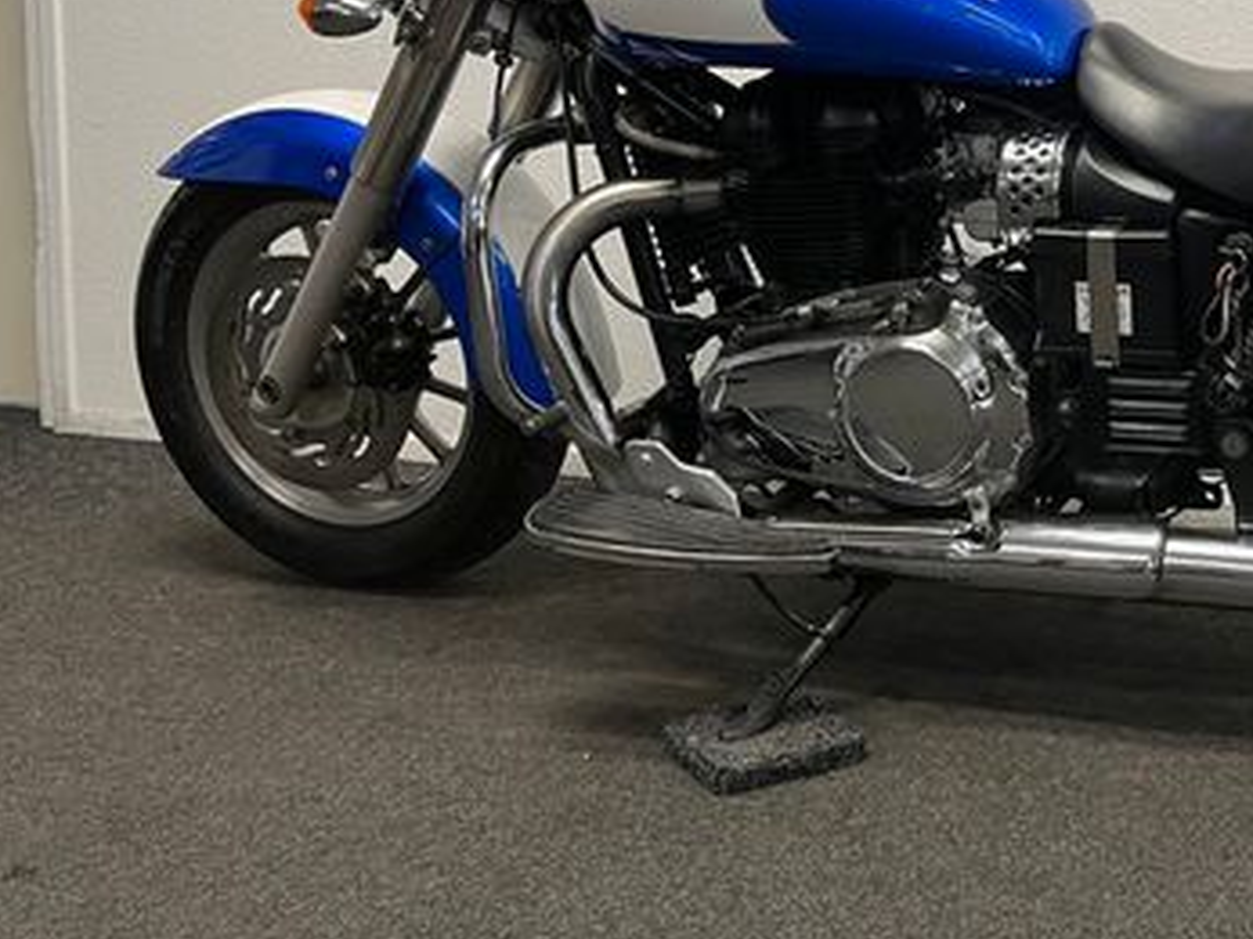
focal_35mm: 48
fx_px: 1737
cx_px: 1152
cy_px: 148
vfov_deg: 29.4
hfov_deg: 36.9
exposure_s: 1/50
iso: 64
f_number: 1.6
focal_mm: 5.1
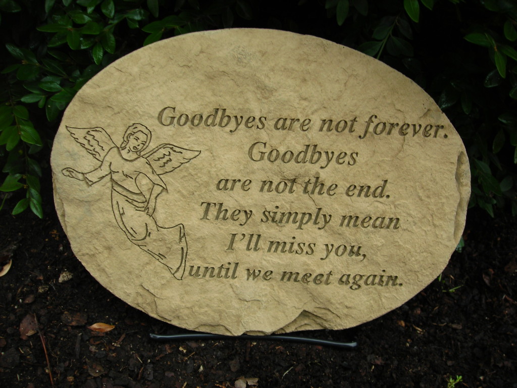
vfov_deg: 37.7
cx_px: 258
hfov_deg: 49.0
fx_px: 568
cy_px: 194
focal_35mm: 38
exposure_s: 1/30.5
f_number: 3.2
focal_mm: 6.3
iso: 50
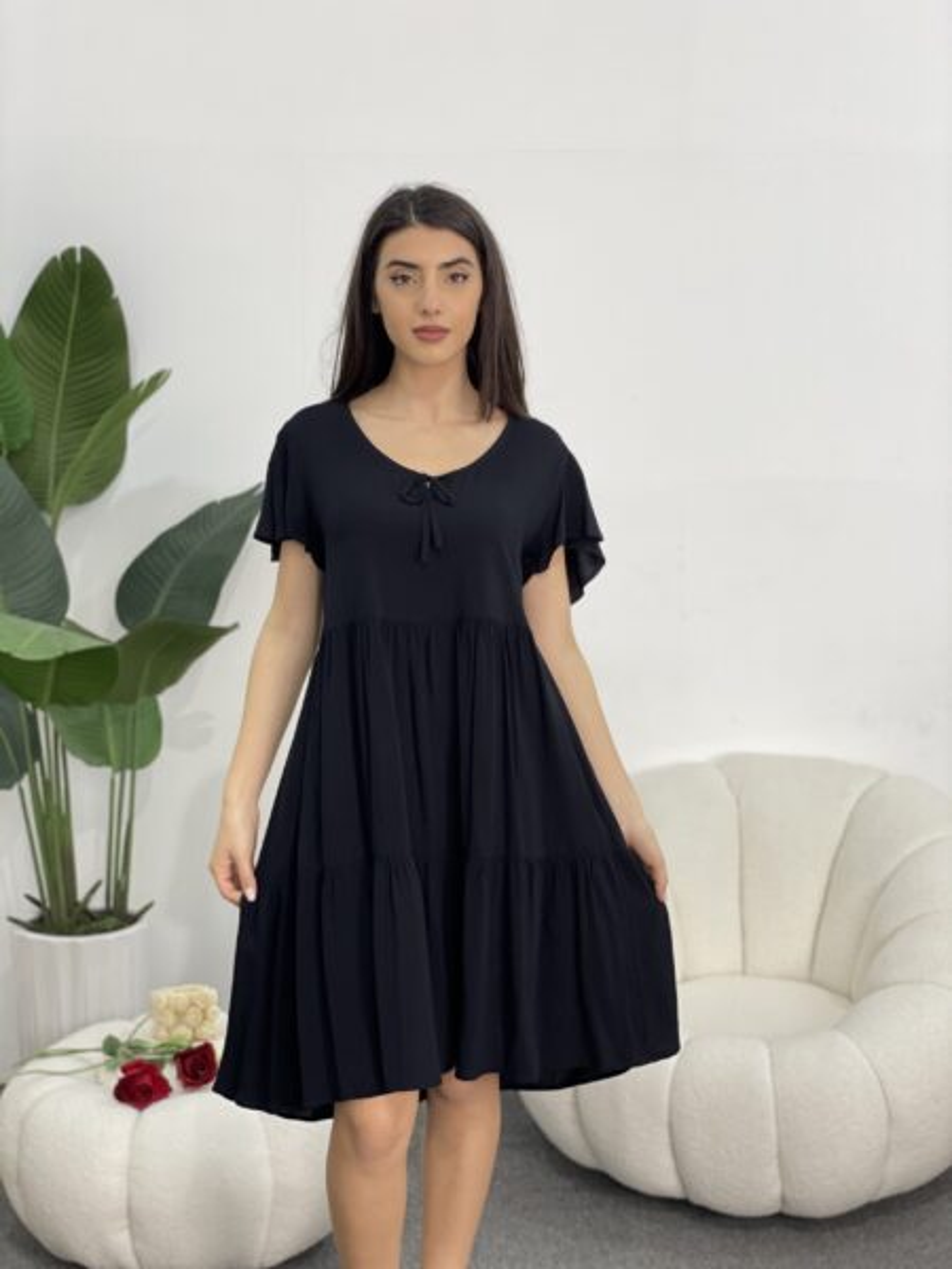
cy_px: 634
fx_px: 1907
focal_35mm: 52
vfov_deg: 36.8
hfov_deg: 28.0
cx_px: 476
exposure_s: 1/100
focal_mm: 6
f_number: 2
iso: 64
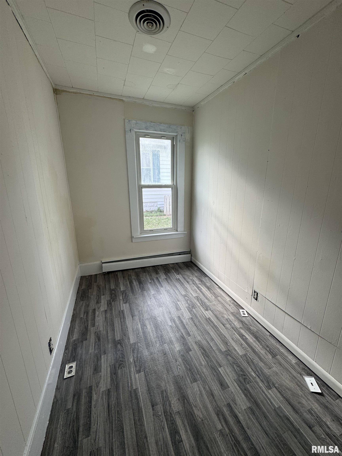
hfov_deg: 85.7
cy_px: 228
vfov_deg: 102.1
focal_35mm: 14
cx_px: 171
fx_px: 184
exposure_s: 1/99
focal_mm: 2.22
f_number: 2.2
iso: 50
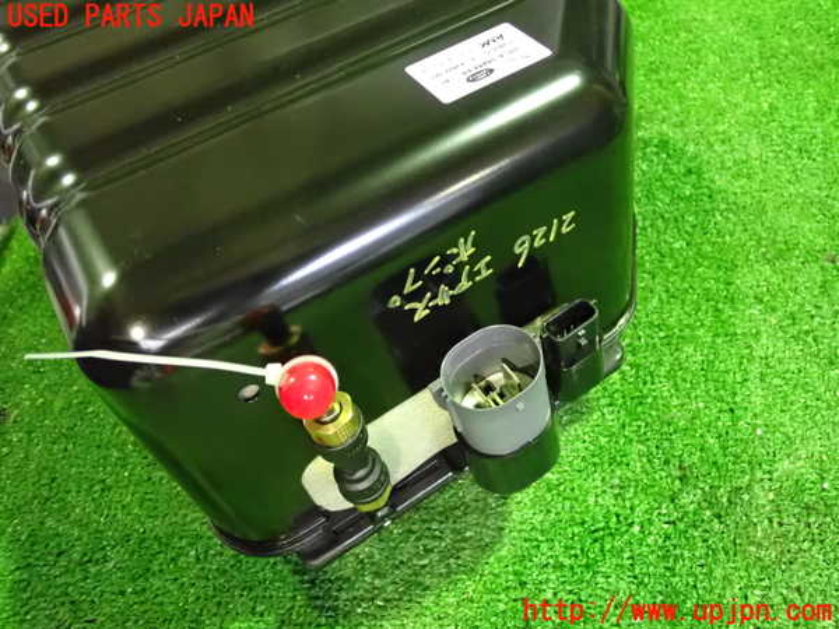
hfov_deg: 60.0
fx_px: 727
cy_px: 314
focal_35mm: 30
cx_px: 420
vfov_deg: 46.8
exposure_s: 1/50
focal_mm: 5.4
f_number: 2.3
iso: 2000
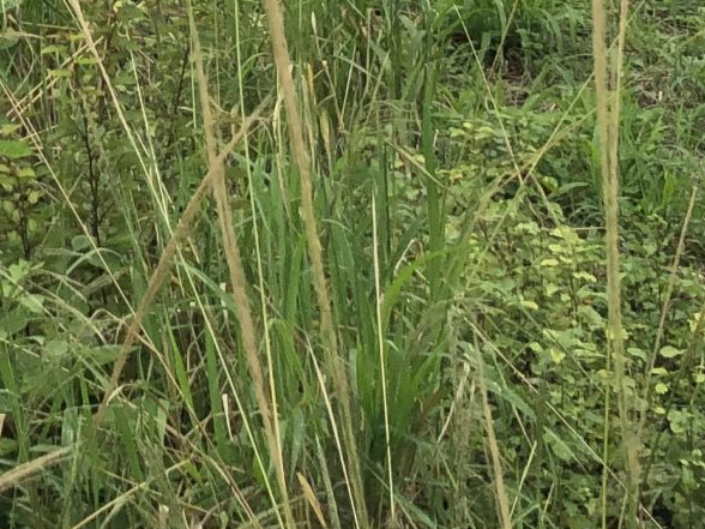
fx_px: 2485
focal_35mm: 122
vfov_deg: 11.0
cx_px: -584
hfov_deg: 14.2
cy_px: -559
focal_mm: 4
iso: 20
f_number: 1.8
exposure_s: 1/2433
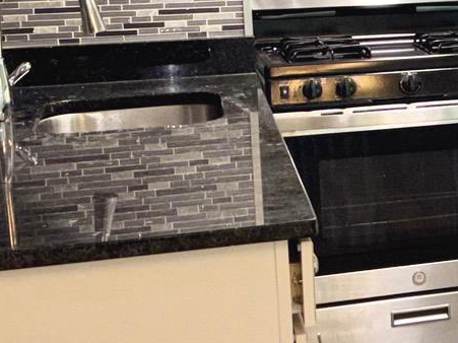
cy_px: 26
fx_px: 1561
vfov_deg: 12.4
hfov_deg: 13.8
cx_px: 962
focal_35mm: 118
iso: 32
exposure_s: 1/38
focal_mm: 5.96
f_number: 1.6
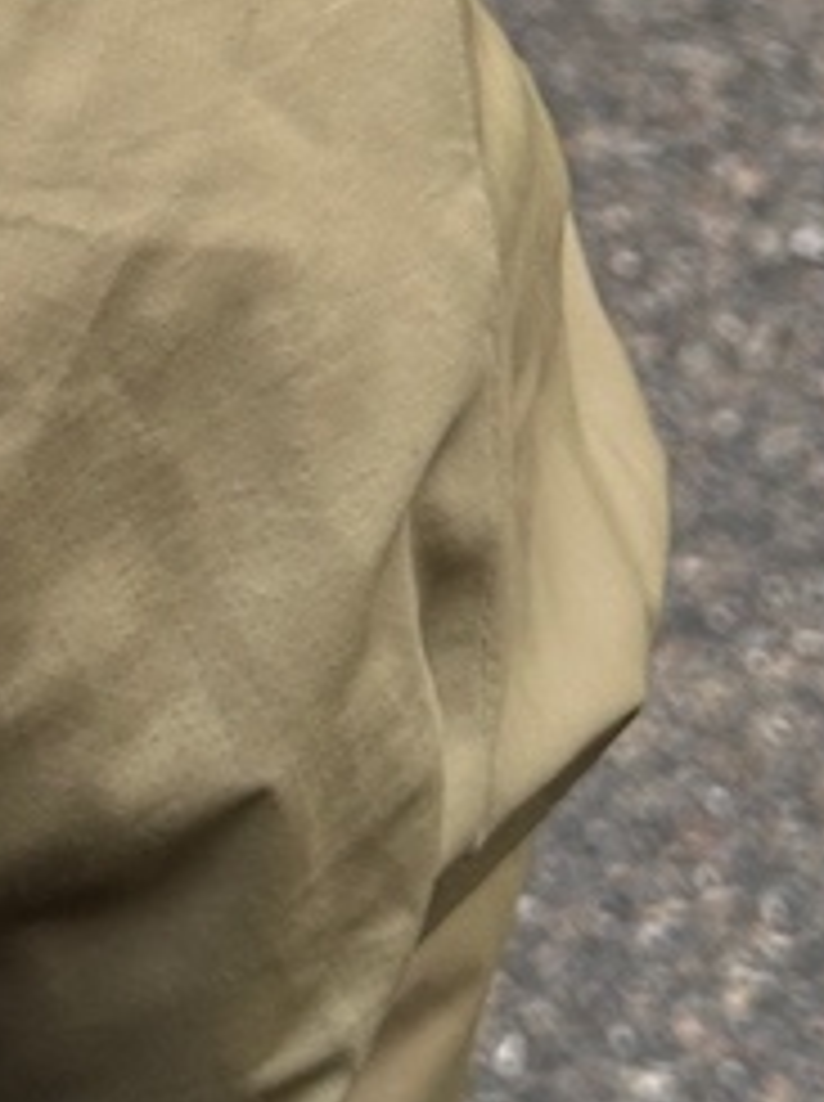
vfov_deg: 12.0
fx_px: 4996
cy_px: -580
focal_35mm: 157
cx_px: -351
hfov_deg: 9.2
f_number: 1.78
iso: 80
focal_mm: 6.86
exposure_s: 1/83
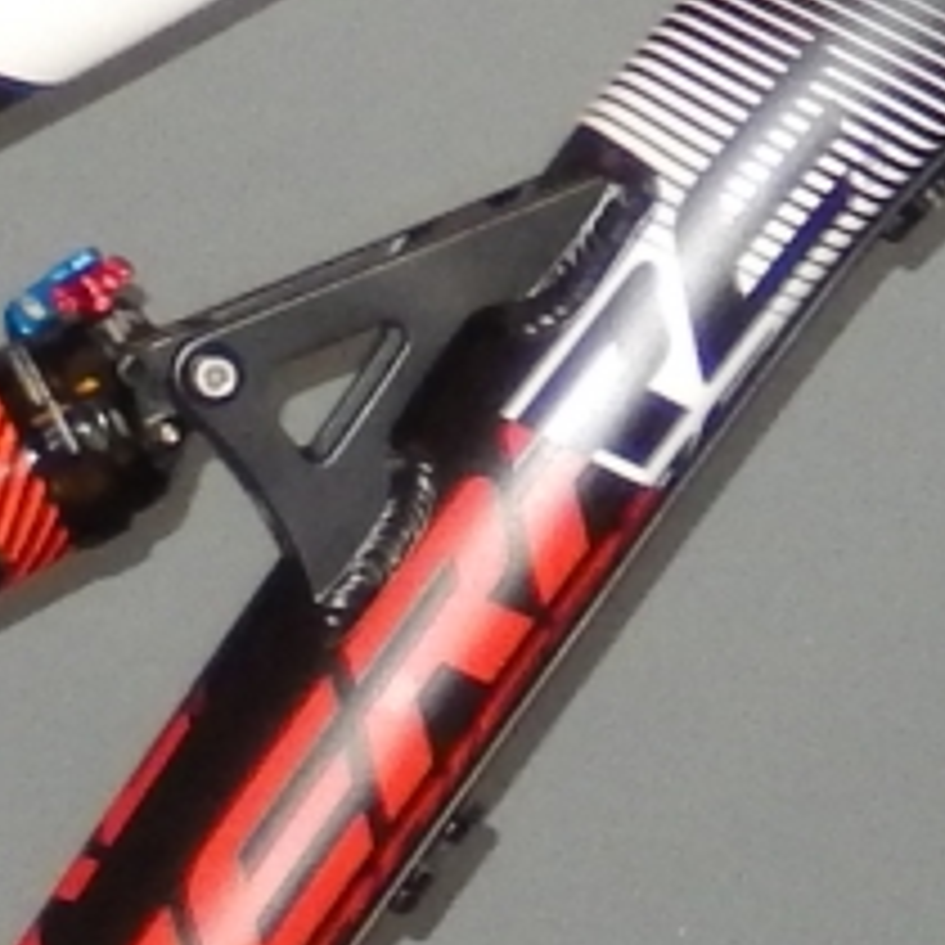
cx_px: -212
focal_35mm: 388
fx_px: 11984
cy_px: 896
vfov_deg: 4.5
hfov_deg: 4.5
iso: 360
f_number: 4.3
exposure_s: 1/30
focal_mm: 8.1
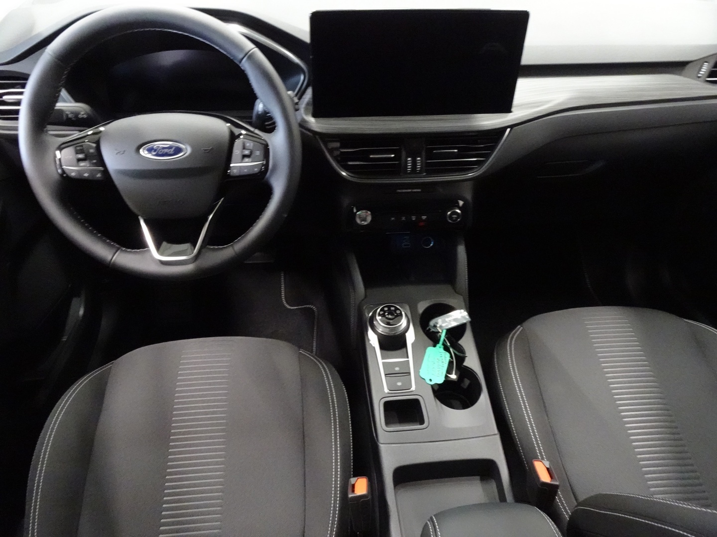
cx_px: 358
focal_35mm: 24
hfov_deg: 71.6
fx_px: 497
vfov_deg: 56.8
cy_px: 268
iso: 1600
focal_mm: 4.25
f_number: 3.5
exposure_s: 1/10
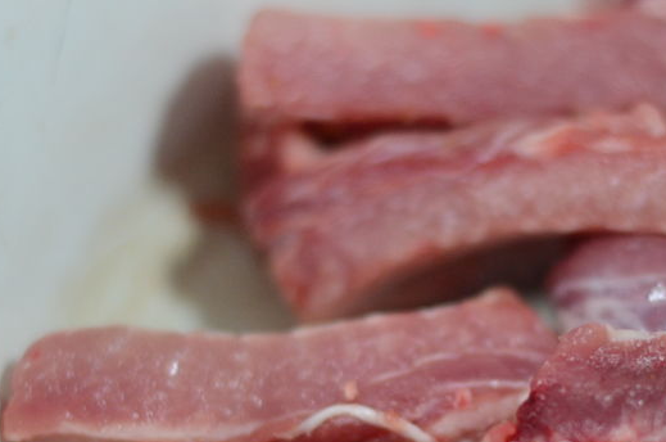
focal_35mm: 148
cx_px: 476
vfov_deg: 9.2
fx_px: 2733
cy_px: 321
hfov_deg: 13.9
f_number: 2.2
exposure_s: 1/80
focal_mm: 50
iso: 1250
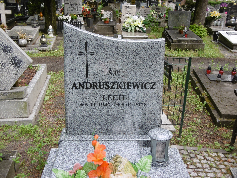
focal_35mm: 43
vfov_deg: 33.6
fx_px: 294
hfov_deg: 43.9
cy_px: 89
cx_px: 118
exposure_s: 1/60
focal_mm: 7.7
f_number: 3.8
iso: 100
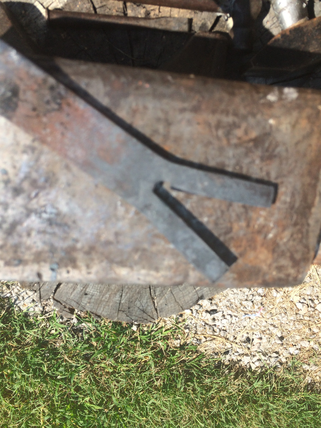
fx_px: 359
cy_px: 214
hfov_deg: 48.2
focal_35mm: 29
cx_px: 160
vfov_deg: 61.7
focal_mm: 4.15
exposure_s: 1/1642
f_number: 2.2
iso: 32
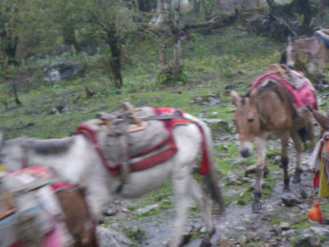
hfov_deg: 24.0
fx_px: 770
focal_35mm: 81
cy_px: 132
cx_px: 213
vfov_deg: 18.2
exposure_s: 1/30
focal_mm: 11.1
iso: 800
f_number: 4.6
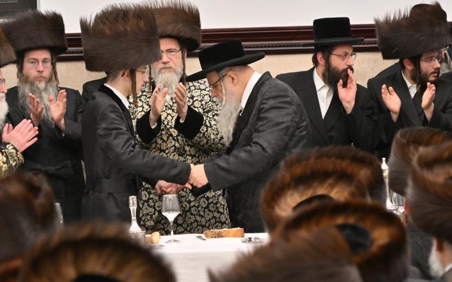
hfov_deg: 9.5
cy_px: 105
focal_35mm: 220
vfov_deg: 6.0
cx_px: 232
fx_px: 2710
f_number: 4
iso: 800
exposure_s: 1/320
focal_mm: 120
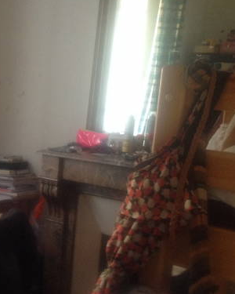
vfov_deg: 26.2
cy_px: 202
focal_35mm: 72
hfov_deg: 19.7
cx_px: -66
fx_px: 626
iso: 160
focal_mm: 4.28
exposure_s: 1/20
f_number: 2.4
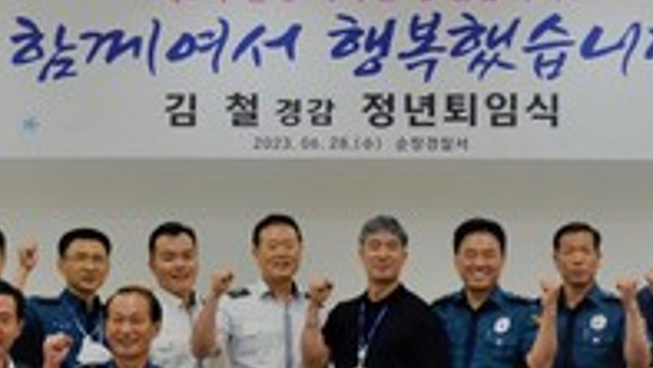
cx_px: 302
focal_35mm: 86
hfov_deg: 24.7
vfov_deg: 13.9
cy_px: 337
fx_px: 1490
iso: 2000
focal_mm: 18
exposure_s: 1/500
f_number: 3.5
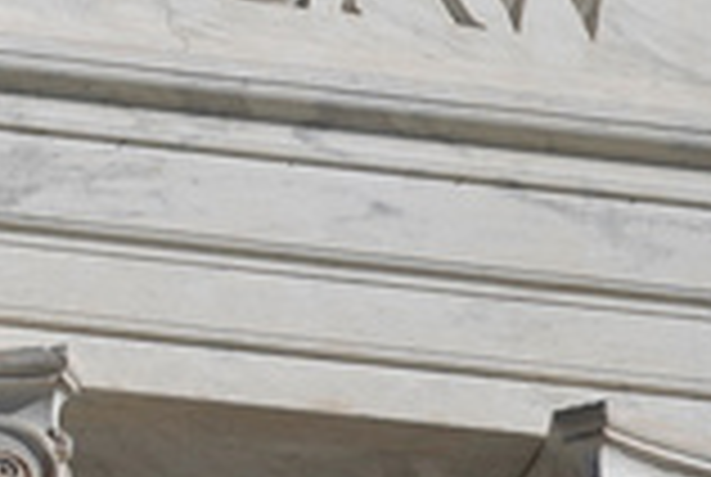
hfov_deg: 2.5
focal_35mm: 827
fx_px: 16364
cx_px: -1170
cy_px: -92
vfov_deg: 1.7
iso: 125
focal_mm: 128
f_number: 5.6
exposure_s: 1/2500
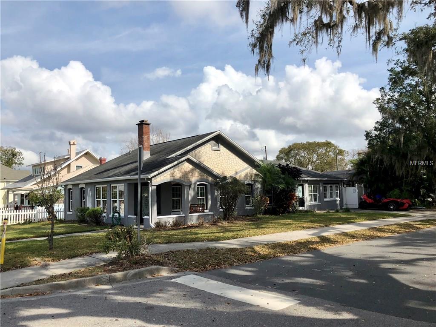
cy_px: 164
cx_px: 218
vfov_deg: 49.7
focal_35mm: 28
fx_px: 353
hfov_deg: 63.4
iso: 25
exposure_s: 1/3205
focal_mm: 3.99
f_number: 1.8
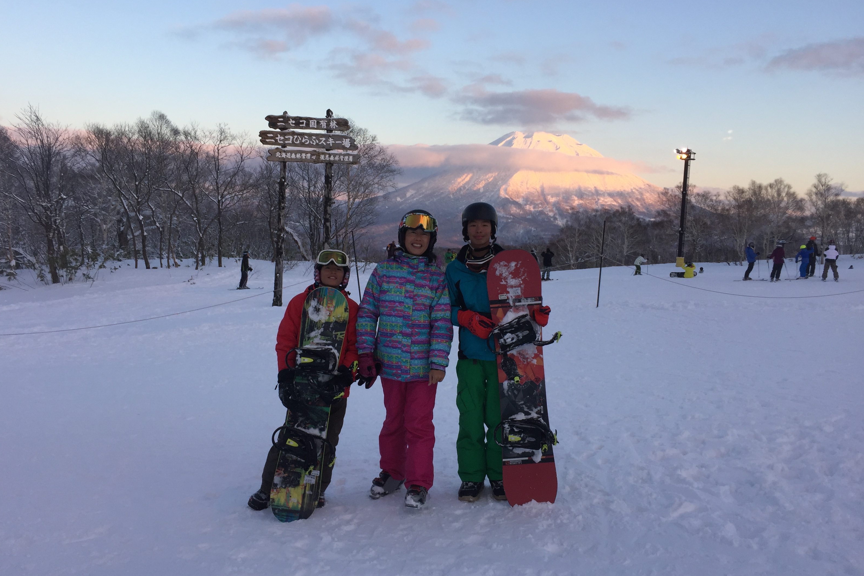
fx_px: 744
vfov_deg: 42.3
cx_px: 421
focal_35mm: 31
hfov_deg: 60.3
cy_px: 271
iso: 32
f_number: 2.2
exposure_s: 1/366
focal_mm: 4.15
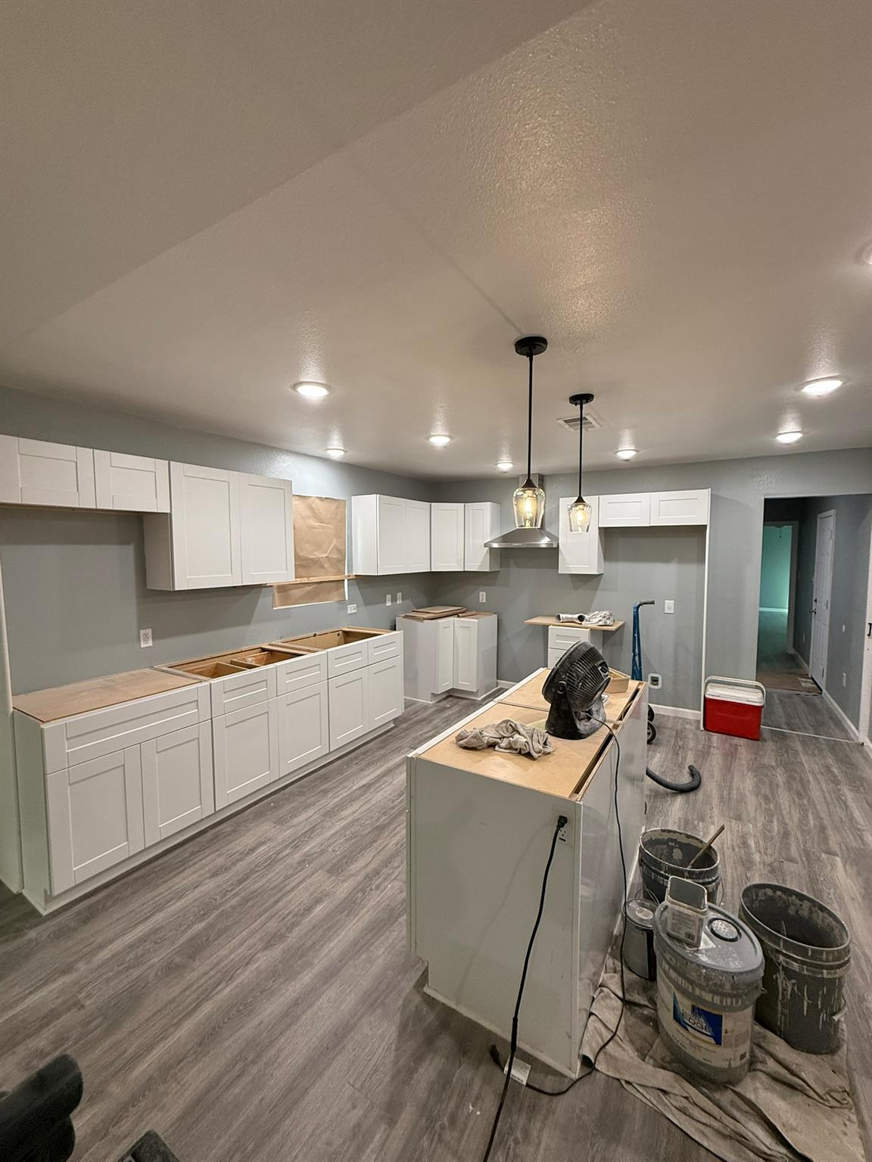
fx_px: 470
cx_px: 436
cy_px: 581
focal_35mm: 14
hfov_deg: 85.7
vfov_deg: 102.1
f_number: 2.2
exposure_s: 1/120
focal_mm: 2.22
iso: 200
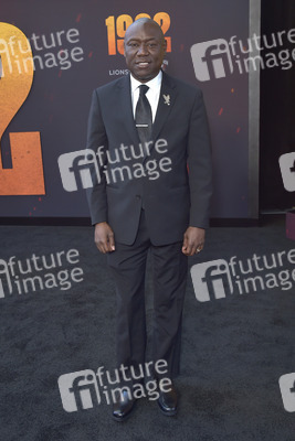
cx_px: 148
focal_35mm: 31
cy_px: 220
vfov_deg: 60.3
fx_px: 381
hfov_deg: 42.4
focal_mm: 31
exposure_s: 1/250
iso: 640
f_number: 6.3
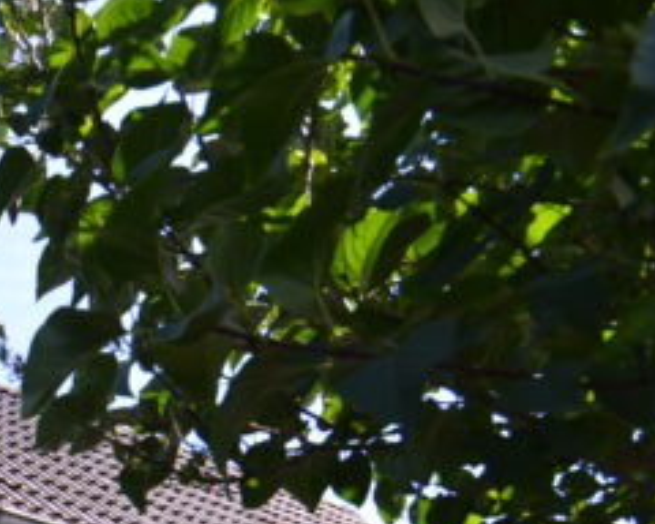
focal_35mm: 45
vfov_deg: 28.9
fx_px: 872
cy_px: 630
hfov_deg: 30.5
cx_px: -235
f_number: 5.6
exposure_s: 1/125
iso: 100
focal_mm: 10
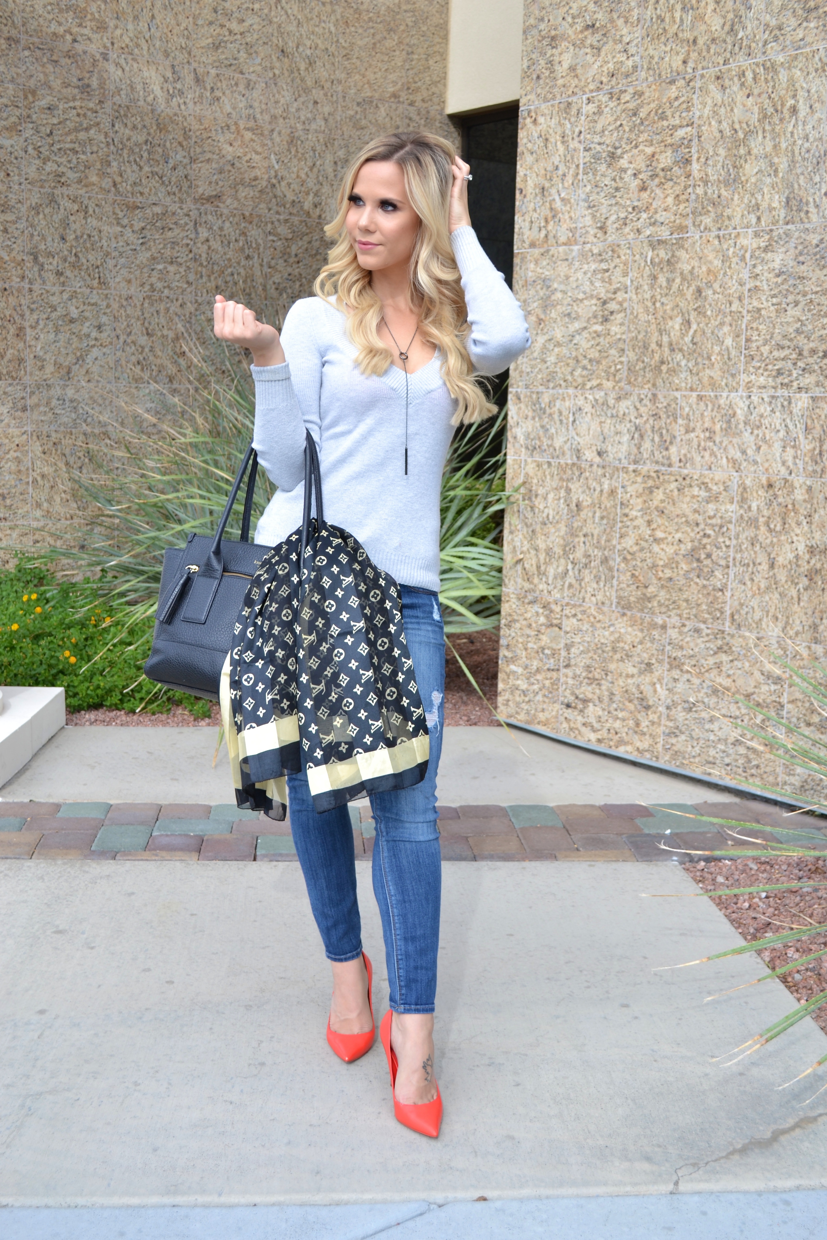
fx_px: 1344
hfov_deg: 34.2
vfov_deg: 49.6
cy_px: 620
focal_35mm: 39
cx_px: 414
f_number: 5.6
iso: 100
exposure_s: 1/160
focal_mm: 26
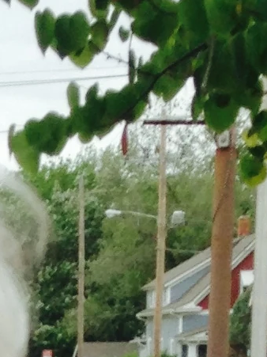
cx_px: -386
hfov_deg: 6.0
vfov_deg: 7.6
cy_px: 904
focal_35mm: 239
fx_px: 2459
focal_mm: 4.12
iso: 50
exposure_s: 1/695
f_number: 2.4
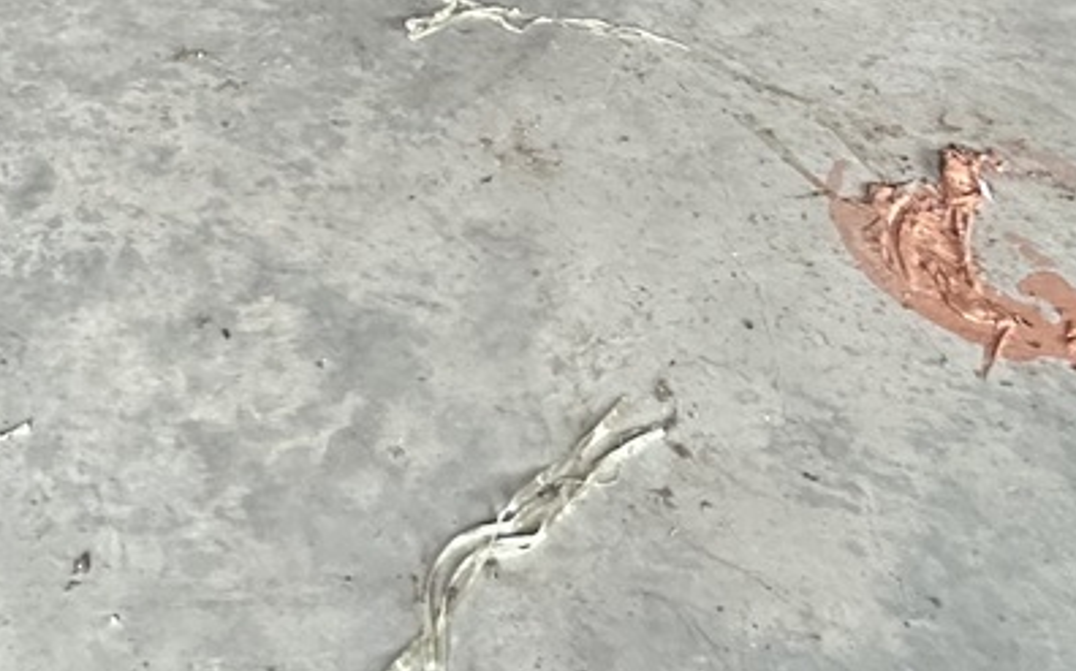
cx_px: 193
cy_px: -687
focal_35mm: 54
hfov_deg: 36.1
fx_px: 1583
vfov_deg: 17.2
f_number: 2.2
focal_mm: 2.22
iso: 320
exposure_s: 1/96
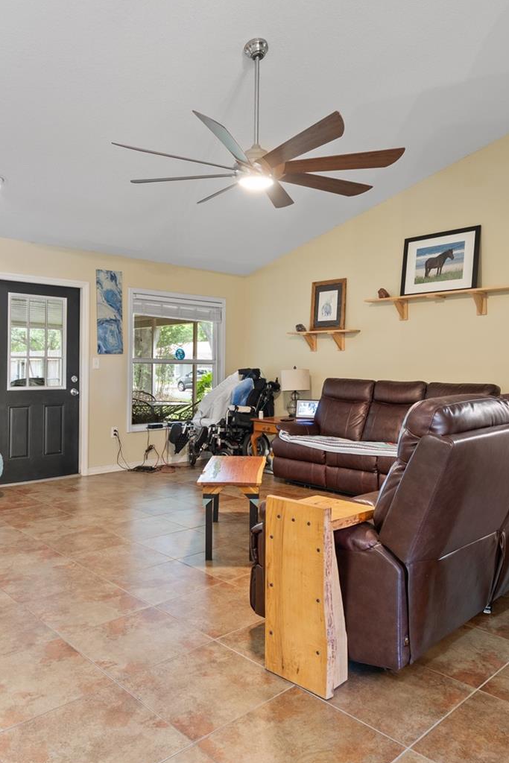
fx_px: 530
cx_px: 250
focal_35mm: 25
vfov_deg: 71.5
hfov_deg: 51.3
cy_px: 370
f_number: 8
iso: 640
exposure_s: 1.6
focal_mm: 16
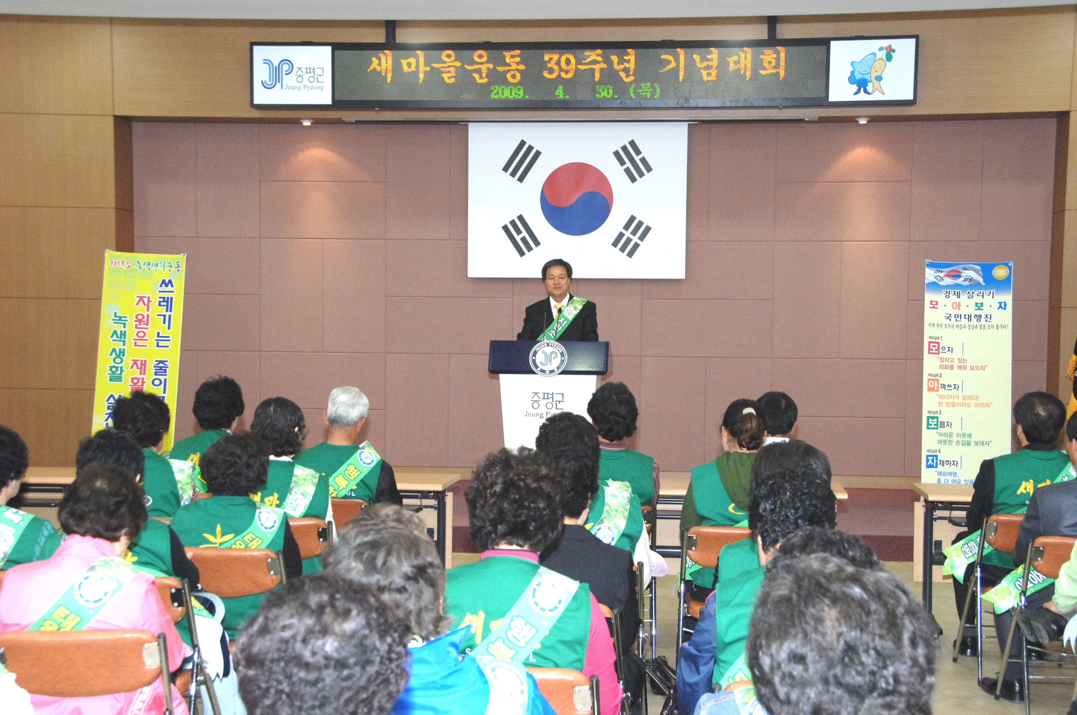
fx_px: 1569
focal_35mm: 52
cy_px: 358
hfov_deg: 37.9
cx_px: 538
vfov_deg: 25.7
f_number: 6.7
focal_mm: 35
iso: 800
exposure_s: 1/60
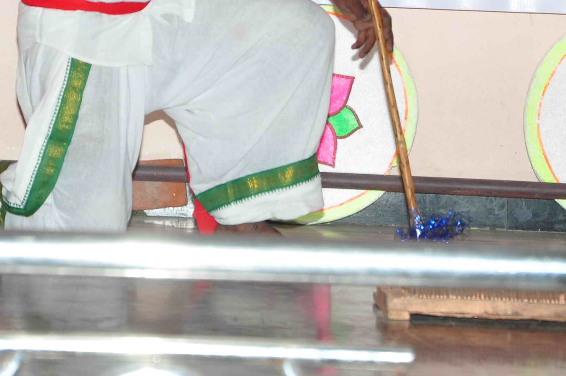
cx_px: 212
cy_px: -110
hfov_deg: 8.4
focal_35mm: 245
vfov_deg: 5.6
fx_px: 3847
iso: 320
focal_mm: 62
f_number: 5.6
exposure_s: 1/100
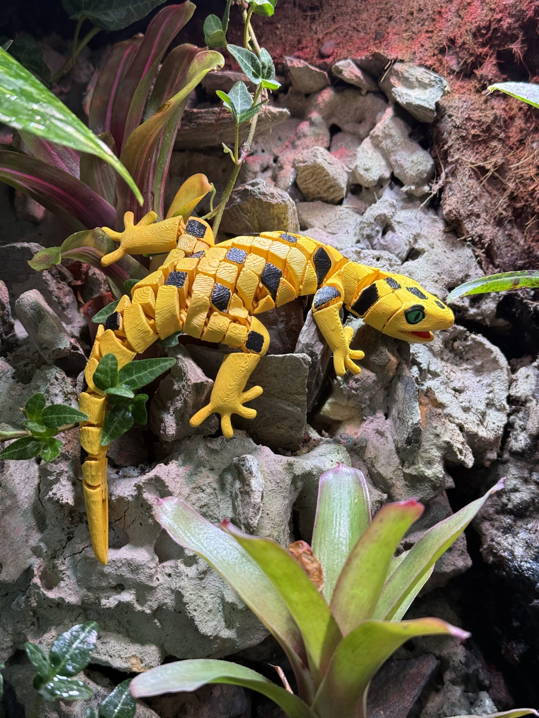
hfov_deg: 30.3
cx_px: 270
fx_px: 997
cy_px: 359
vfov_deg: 39.7
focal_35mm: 48
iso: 100
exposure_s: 1/88
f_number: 1.78
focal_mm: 6.76
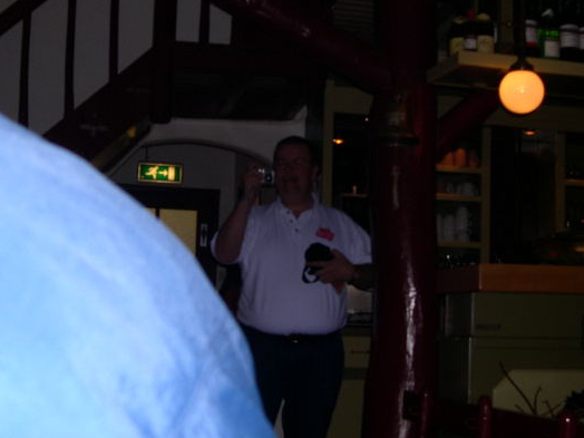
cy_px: 160
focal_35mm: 58
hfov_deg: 33.2
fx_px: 979
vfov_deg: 25.1
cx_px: 282
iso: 100
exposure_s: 1/60
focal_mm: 8
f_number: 2.8
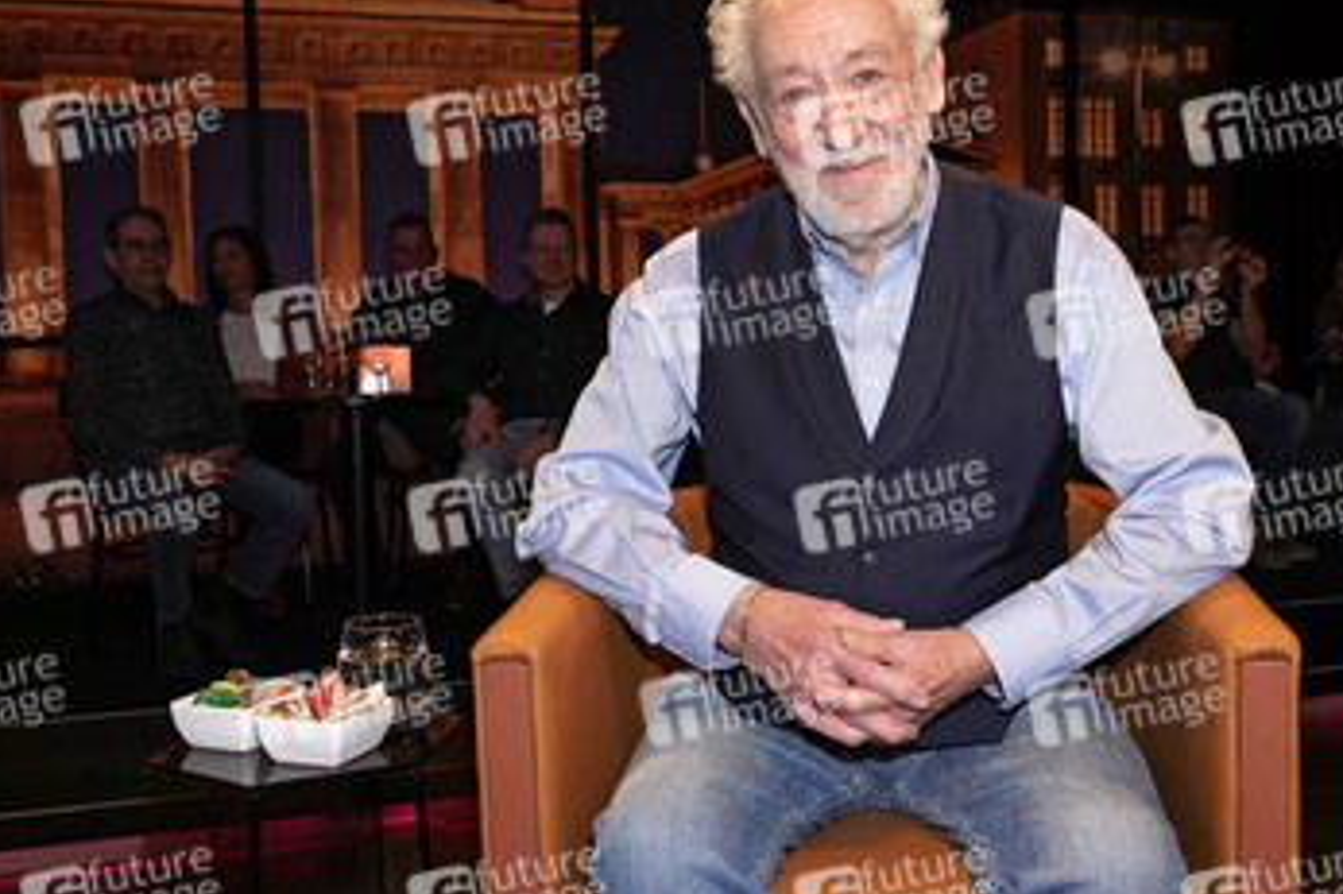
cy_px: 410
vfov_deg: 34.2
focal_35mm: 39
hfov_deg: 49.3
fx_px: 1454
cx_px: 791
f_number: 8
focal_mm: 30
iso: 1250
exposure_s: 1/60
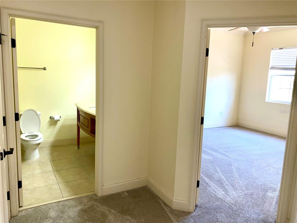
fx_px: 223
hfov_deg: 67.3
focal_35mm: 26
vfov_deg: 53.1
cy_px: 112
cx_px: 148
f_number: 1.8
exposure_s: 1/121
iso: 64
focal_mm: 4.25
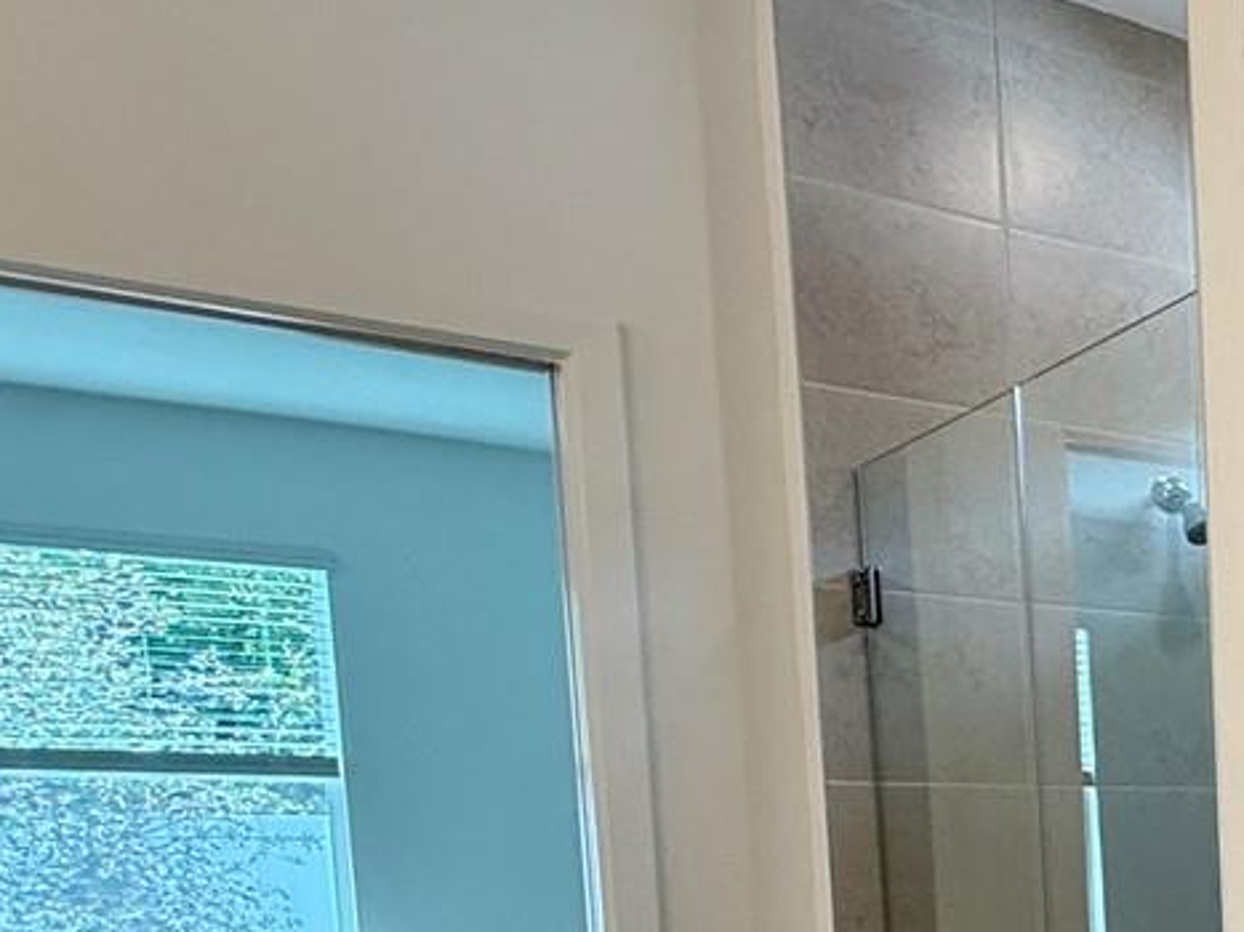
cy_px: 996
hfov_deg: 25.9
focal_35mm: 48
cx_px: 1977
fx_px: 1725
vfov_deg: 27.9
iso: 125
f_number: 2.2
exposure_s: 1/120
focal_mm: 2.22
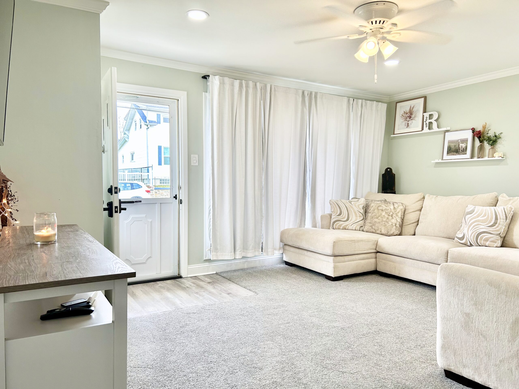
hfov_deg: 67.3
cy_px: 194
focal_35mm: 26
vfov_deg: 53.1
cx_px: 260
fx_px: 390
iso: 64
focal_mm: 5.7
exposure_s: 1/130
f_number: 1.5
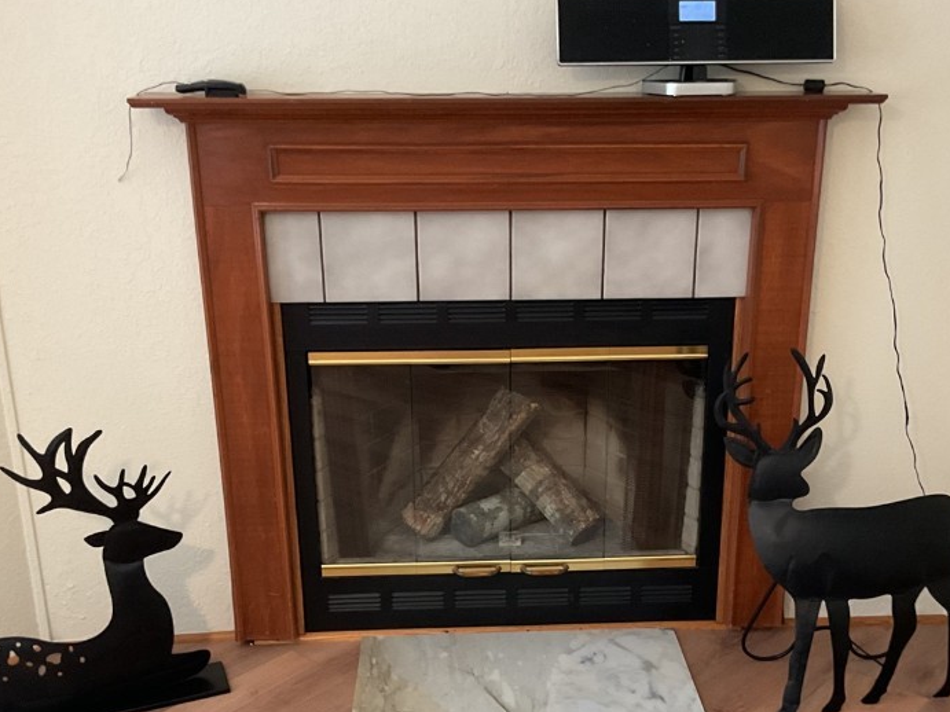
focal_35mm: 43
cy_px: 454
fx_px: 1180
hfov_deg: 43.8
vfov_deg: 33.4
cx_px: 524
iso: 200
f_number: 1.8
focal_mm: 3
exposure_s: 1/40
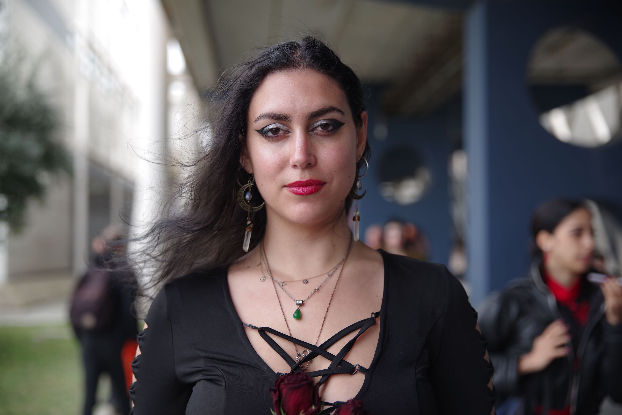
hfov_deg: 34.5
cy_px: 208
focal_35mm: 58
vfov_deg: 23.4
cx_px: 311
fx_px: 1002
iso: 100
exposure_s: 1/200
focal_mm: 58
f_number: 2.8
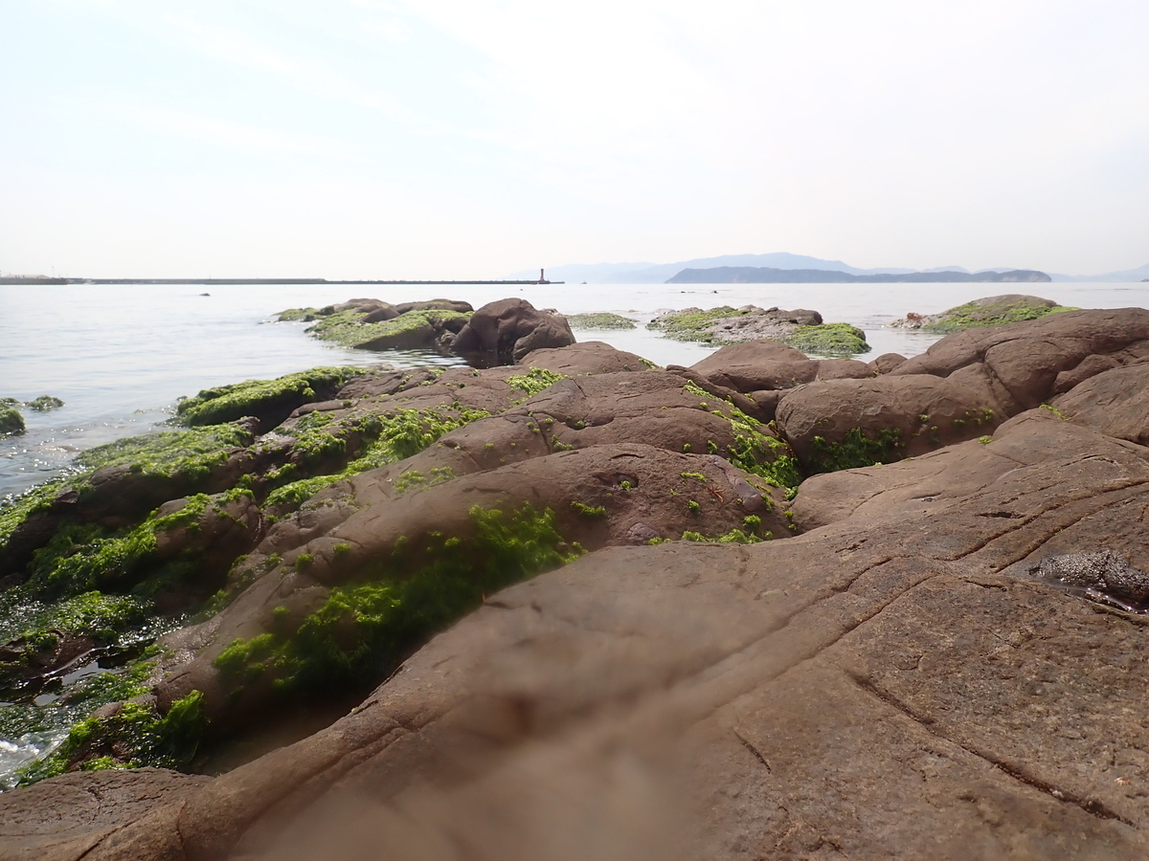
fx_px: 830
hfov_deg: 69.4
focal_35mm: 25
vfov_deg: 54.9
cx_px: 574
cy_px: 430
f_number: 8
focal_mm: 4.5
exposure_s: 1/200
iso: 100
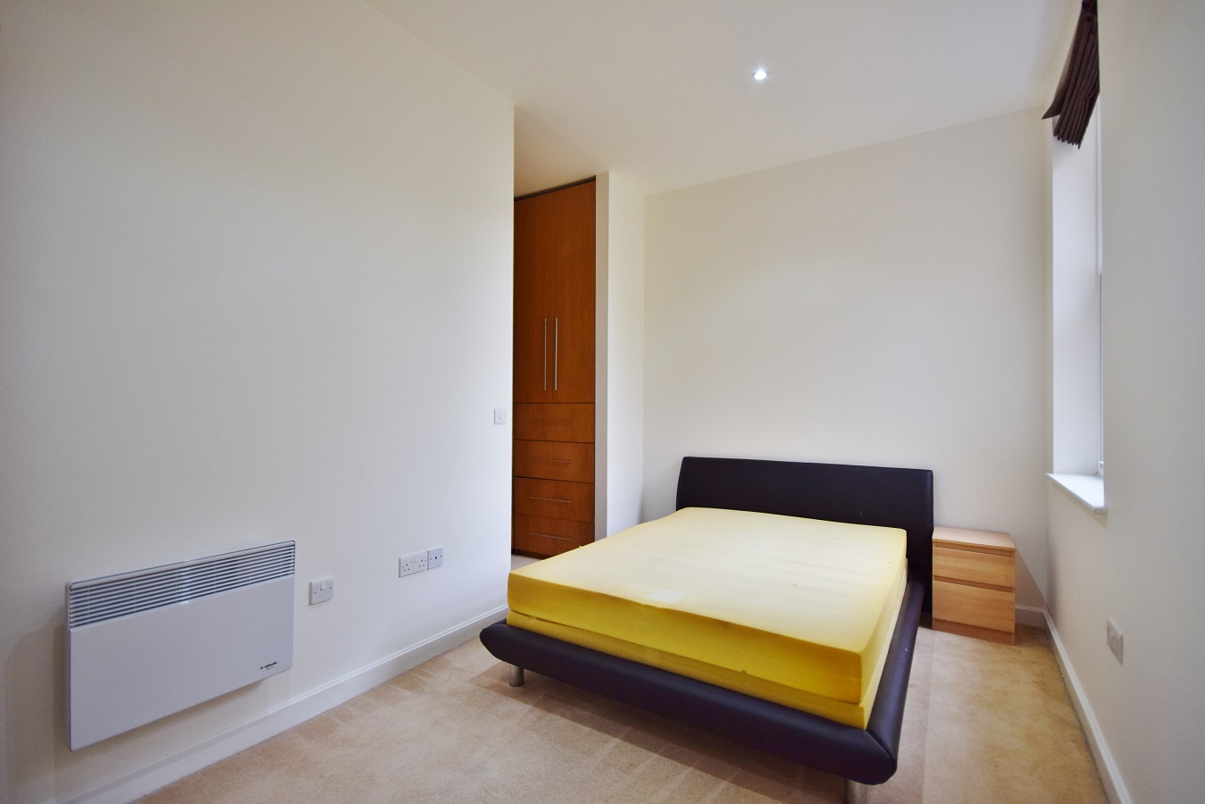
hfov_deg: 95.0
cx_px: 602
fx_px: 552
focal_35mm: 16
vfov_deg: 72.1
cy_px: 402
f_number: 5
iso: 400
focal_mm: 11
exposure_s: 1/100
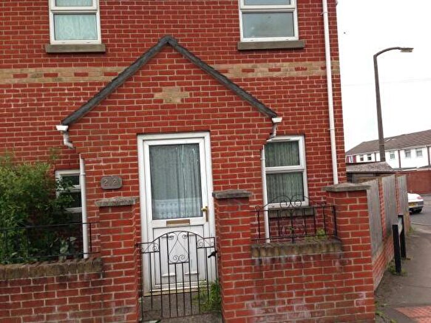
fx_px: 411
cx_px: 216
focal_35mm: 33
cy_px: 162
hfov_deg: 55.4
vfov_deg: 42.9
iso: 64
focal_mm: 4.13
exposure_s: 1/484
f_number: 2.4
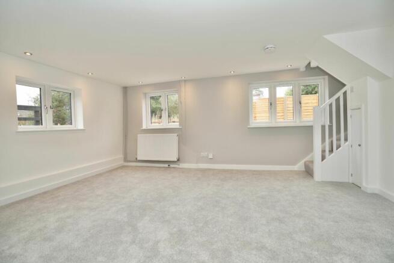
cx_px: 197
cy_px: 132
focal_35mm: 16
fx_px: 175
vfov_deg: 73.8
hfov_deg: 96.7
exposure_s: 1/160
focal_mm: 16
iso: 320
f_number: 4
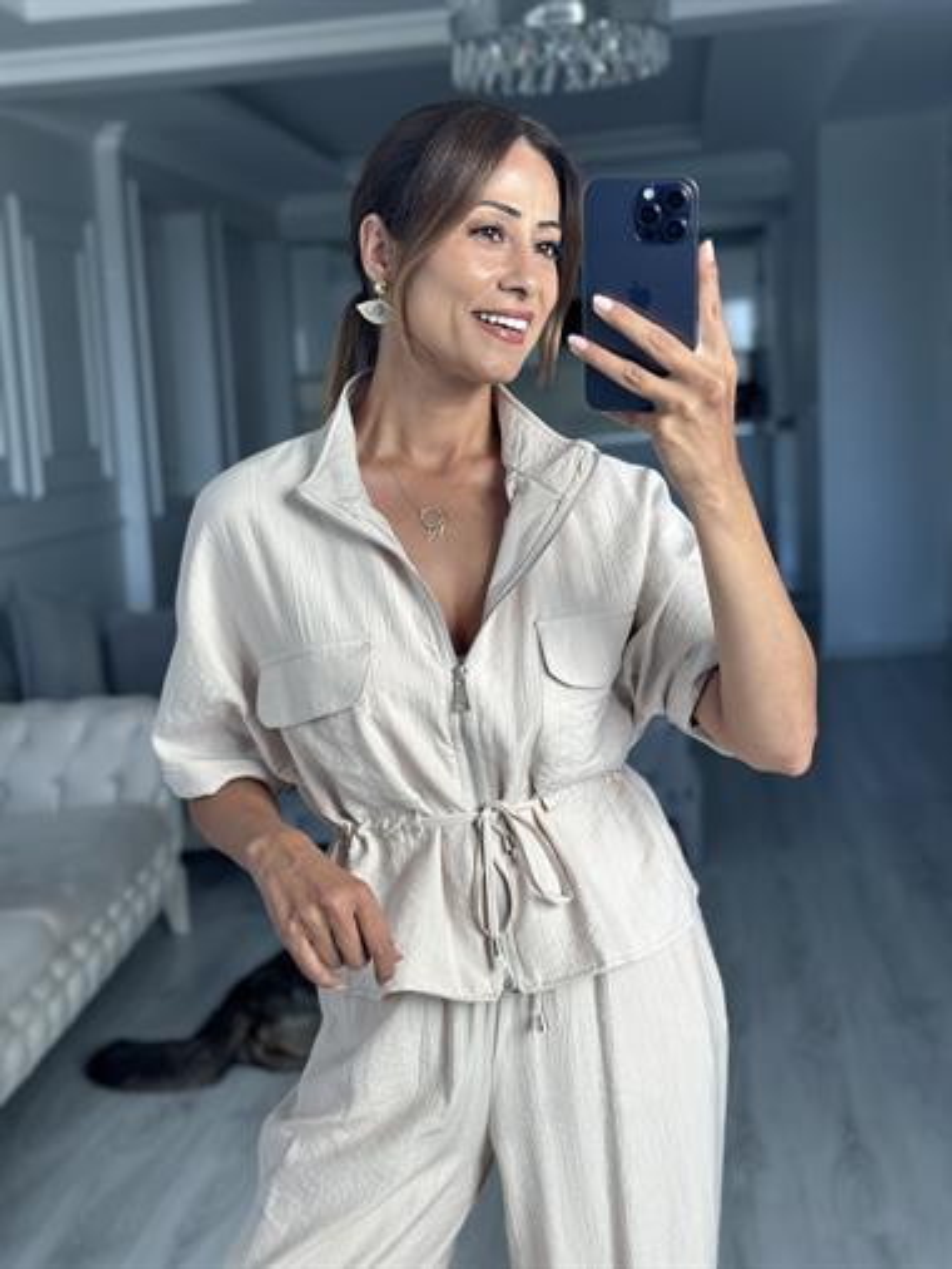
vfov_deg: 39.6
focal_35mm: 48
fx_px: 1759
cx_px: 476
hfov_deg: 30.3
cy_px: 634
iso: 100
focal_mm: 6.86
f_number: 1.78
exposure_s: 1/172
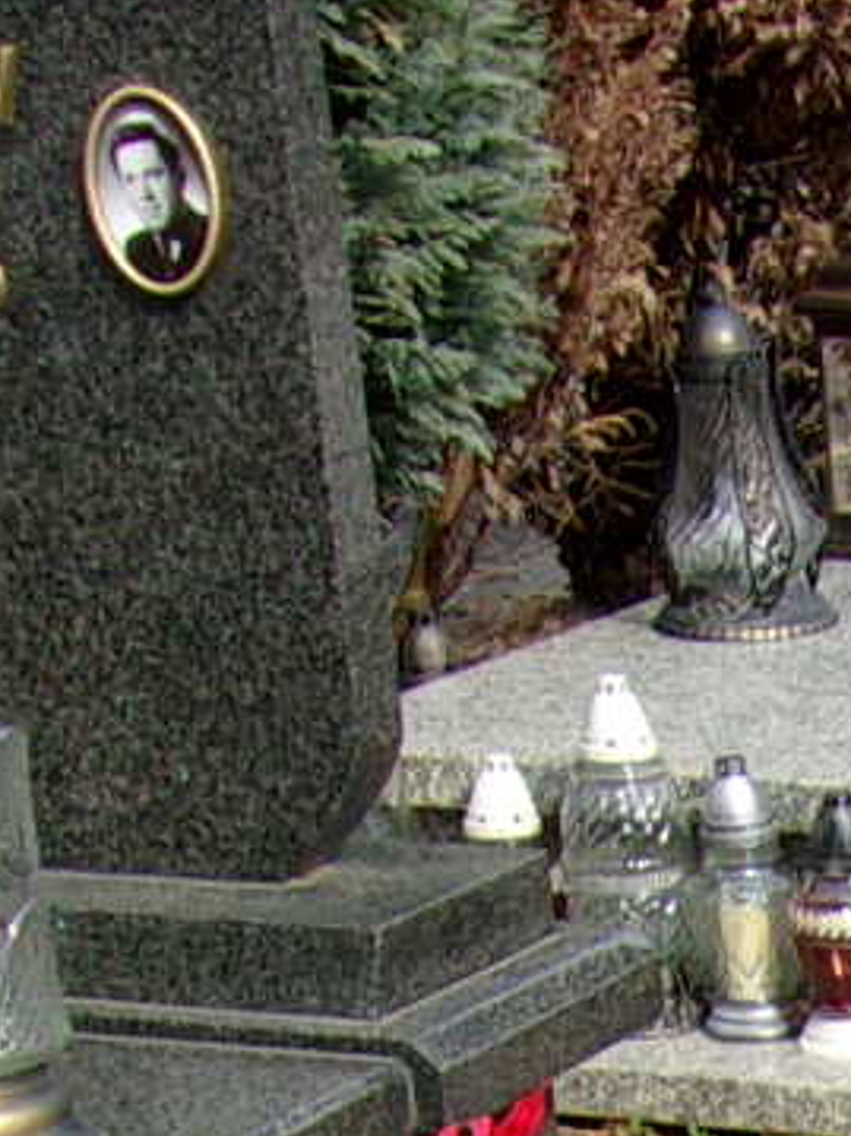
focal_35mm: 154
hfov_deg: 9.1
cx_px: 1708
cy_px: 2038
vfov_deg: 11.8
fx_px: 5051
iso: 80
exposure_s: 1/45
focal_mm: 4.9
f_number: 10.4
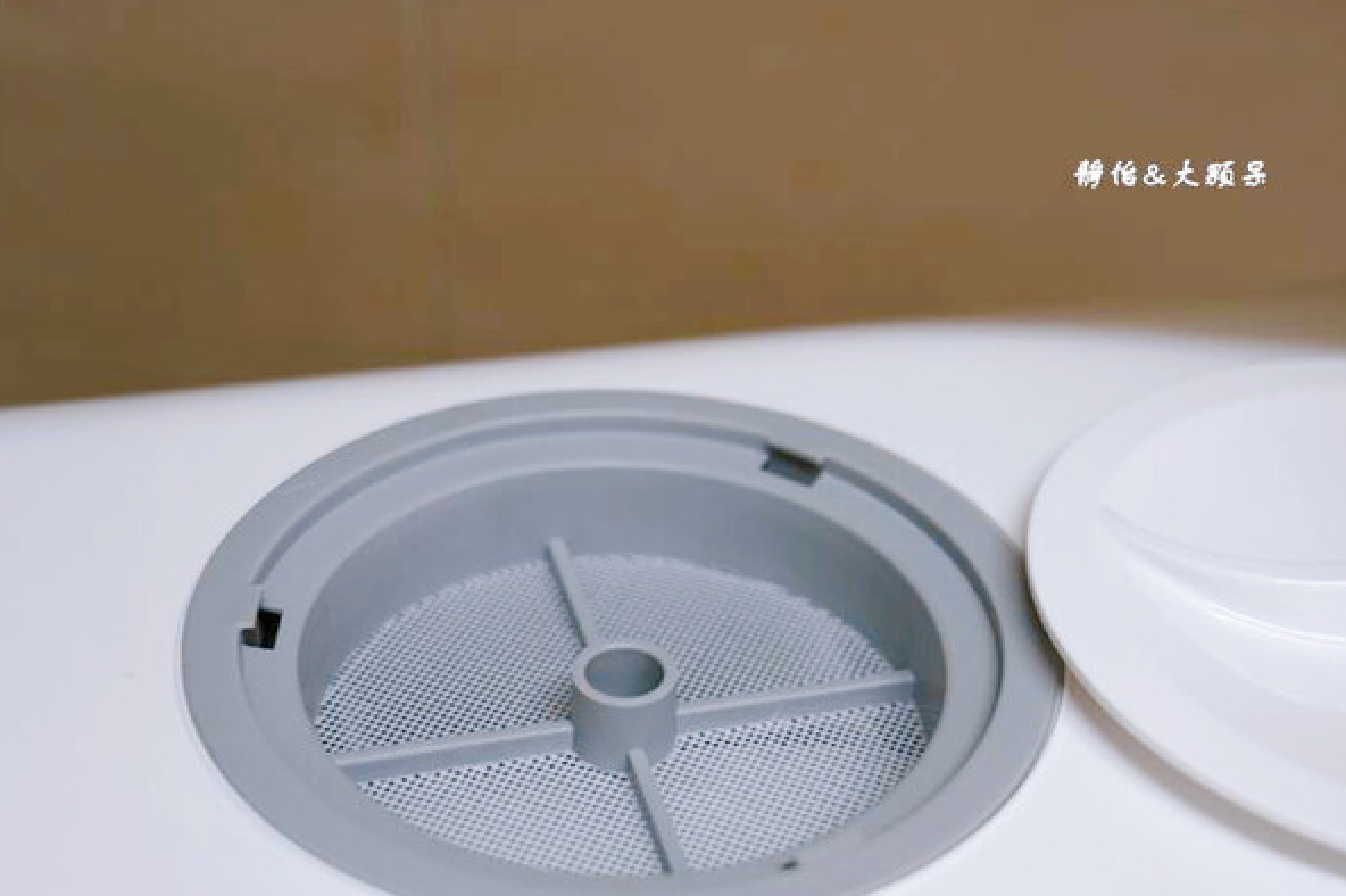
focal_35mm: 56
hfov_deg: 35.6
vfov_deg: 24.1
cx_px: 759
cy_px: 562
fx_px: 2093
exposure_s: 1/40
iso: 400
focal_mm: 39
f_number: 4
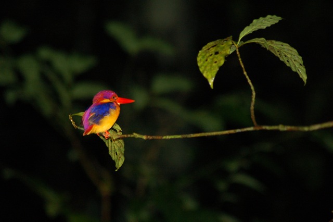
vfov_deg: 5.9
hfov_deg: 8.9
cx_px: 166
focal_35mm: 232
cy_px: 111
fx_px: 2149
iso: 800
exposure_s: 1/60
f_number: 4.8
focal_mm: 155
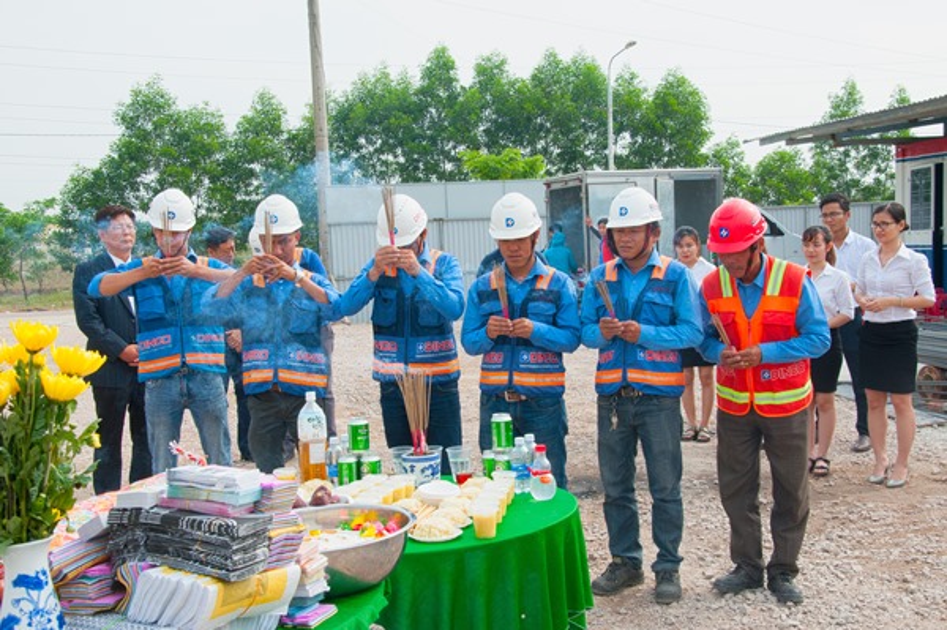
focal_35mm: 45
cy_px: 315
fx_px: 1183
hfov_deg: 43.6
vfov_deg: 29.8
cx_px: 474
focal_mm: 30
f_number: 11
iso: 800
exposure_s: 1/500
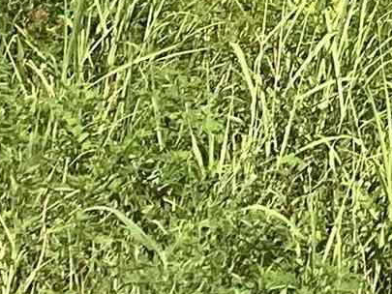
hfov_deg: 7.7
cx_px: 1008
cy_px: -608
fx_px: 2662
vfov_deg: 5.9
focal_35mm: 235
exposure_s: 1/1148
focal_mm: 3.3
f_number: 2.4
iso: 25
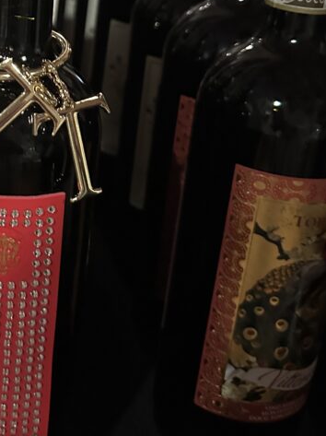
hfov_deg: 26.5
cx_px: 0
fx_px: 654
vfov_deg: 35.3
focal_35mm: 52
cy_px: 67
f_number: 1.78
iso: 1250
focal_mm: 6.86
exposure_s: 1/30
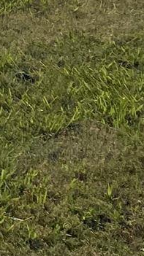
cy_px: -238
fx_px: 1265
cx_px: -261
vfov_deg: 10.7
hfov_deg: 6.1
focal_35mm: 186
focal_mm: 4.25
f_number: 1.8
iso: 32
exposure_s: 1/11494
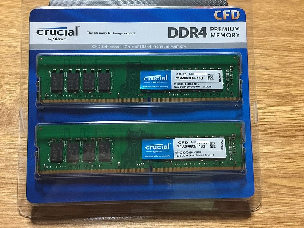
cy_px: 105
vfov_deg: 38.6
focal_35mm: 37
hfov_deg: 50.1
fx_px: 325
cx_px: 143
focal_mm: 4.15
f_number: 2.2
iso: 125
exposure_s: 1/15
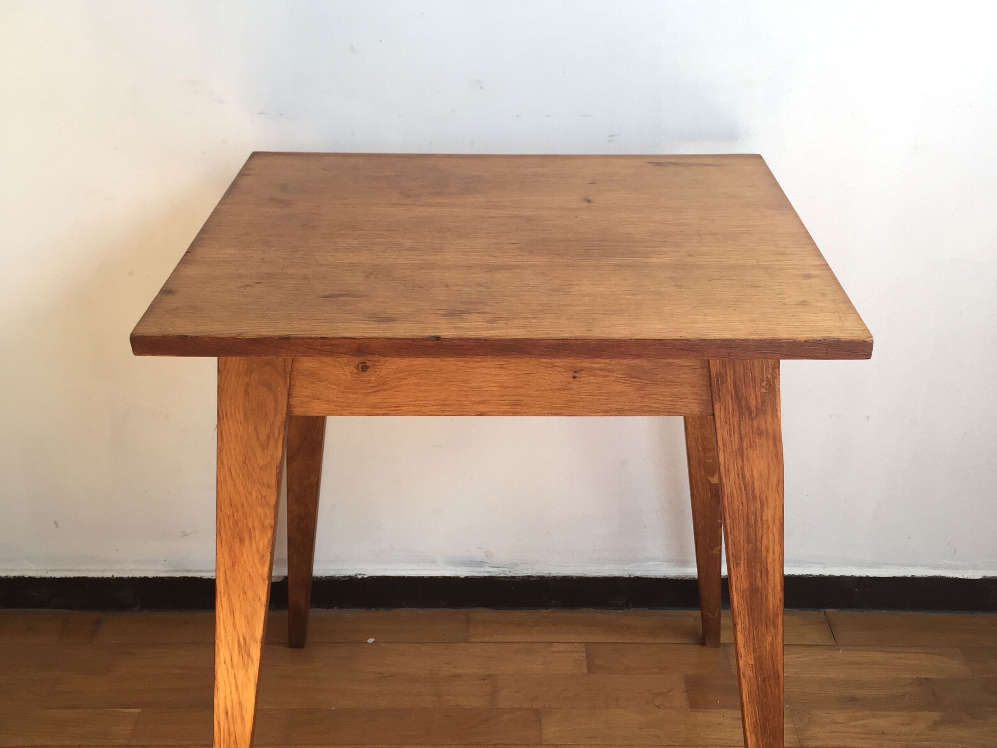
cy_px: 427
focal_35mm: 39
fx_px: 1123
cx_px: 500
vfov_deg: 36.7
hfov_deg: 47.9
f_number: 2.2
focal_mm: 4.15
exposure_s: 1/50
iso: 40
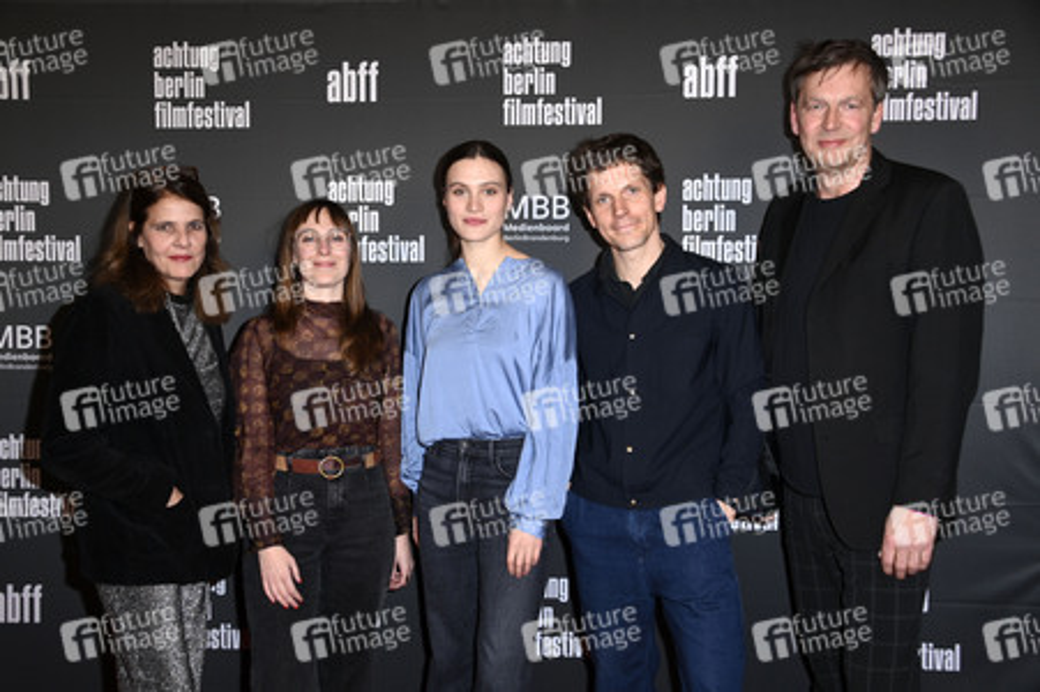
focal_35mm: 36
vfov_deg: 36.8
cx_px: 520
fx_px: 1039
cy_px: 346
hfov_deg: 53.2
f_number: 6.3
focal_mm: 36
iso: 1000
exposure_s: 1/250
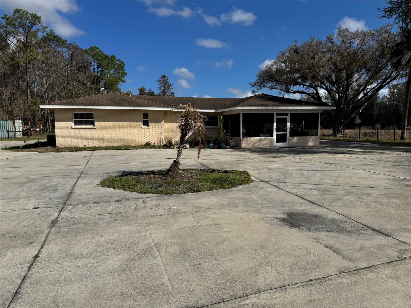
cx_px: 206
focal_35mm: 24
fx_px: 285
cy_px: 154
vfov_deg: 56.8
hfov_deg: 71.6
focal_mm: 6.76
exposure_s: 1/9009
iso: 80
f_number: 1.78
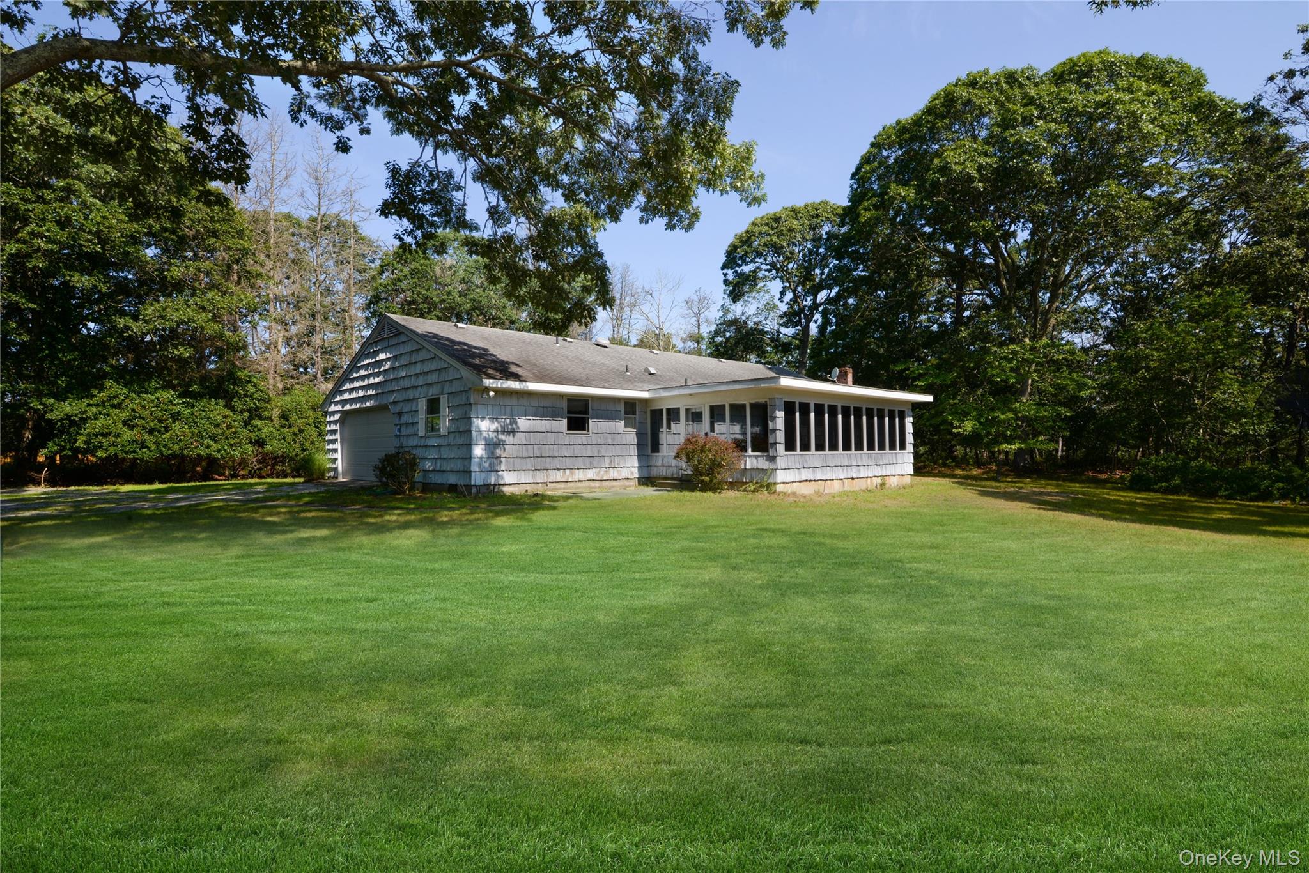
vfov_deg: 67.4
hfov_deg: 90.0
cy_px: 436
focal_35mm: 18
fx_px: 655
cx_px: 654
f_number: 18
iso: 100
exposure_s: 1/50
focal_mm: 18
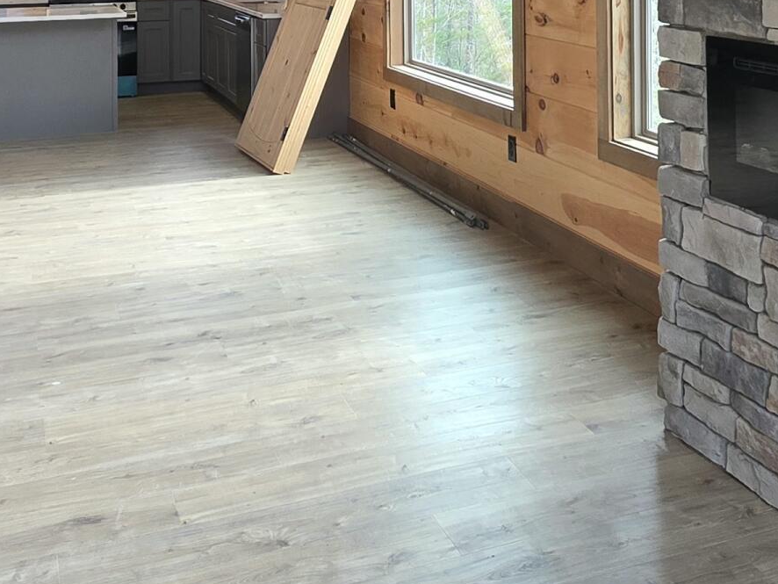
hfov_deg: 42.9
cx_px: 385
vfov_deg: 29.1
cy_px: -88
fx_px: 989
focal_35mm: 44
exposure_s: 1/120
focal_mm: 2.2
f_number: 1.9
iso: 80
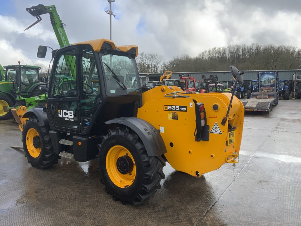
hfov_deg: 61.7
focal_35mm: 29
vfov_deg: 48.2
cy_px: 113
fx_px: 252
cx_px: 150
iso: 16
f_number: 1.8
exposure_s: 1/749
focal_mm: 3
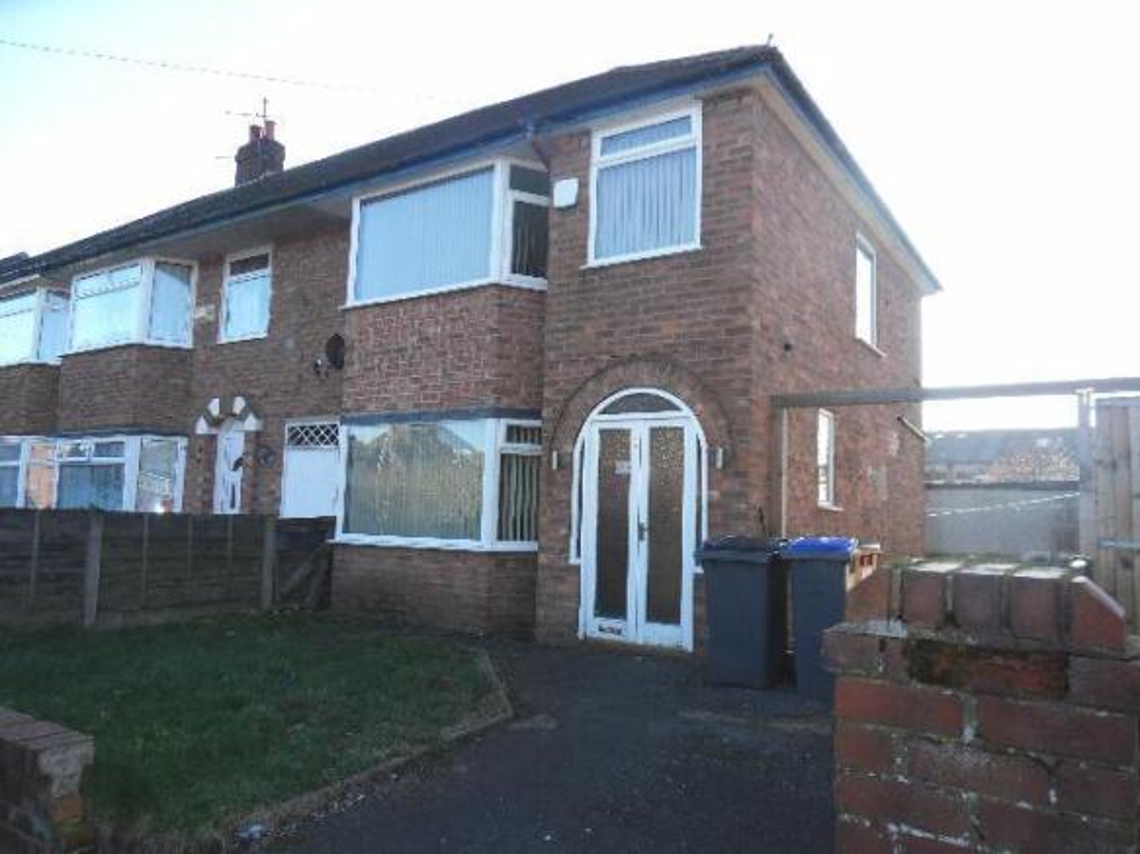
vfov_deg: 56.8
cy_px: 427
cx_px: 570
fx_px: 790
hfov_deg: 71.6
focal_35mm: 24
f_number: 3.3
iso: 80
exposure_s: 1/350
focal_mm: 4.2
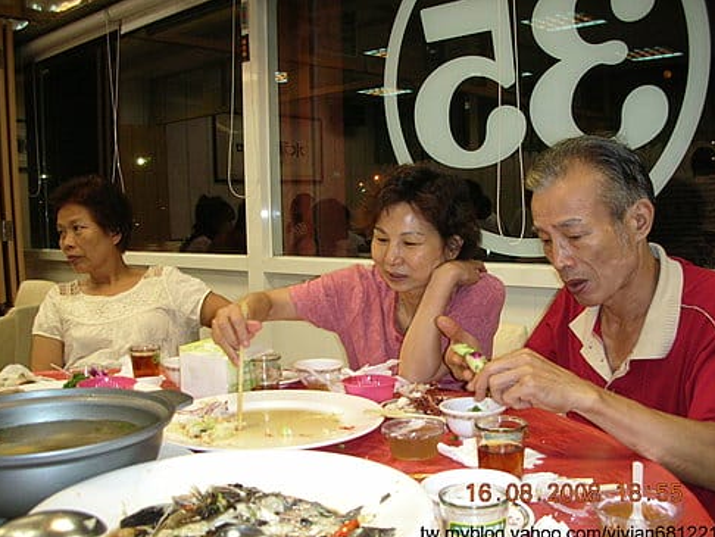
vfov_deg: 39.7
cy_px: 274
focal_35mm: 36
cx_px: 359
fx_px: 744
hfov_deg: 51.3
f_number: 3
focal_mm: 5.8
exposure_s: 1/31
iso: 136
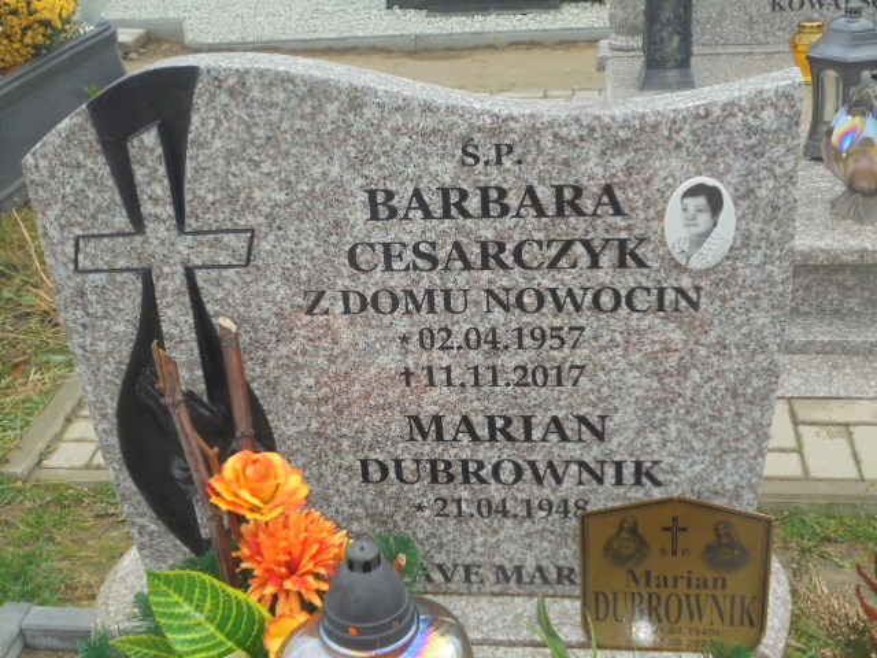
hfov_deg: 38.9
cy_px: 329
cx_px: 438
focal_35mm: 49
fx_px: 1241
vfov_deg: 29.7
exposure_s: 1/60
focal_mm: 8.9
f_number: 4.8
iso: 100
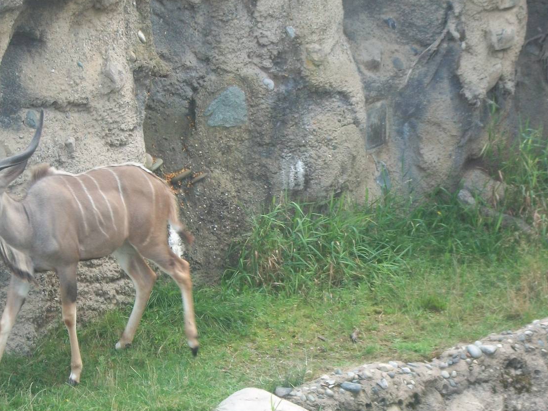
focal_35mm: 139
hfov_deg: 14.2
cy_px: 207
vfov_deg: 10.7
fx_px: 2201
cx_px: 301
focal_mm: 17.1
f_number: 5.2
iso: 80
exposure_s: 1/60
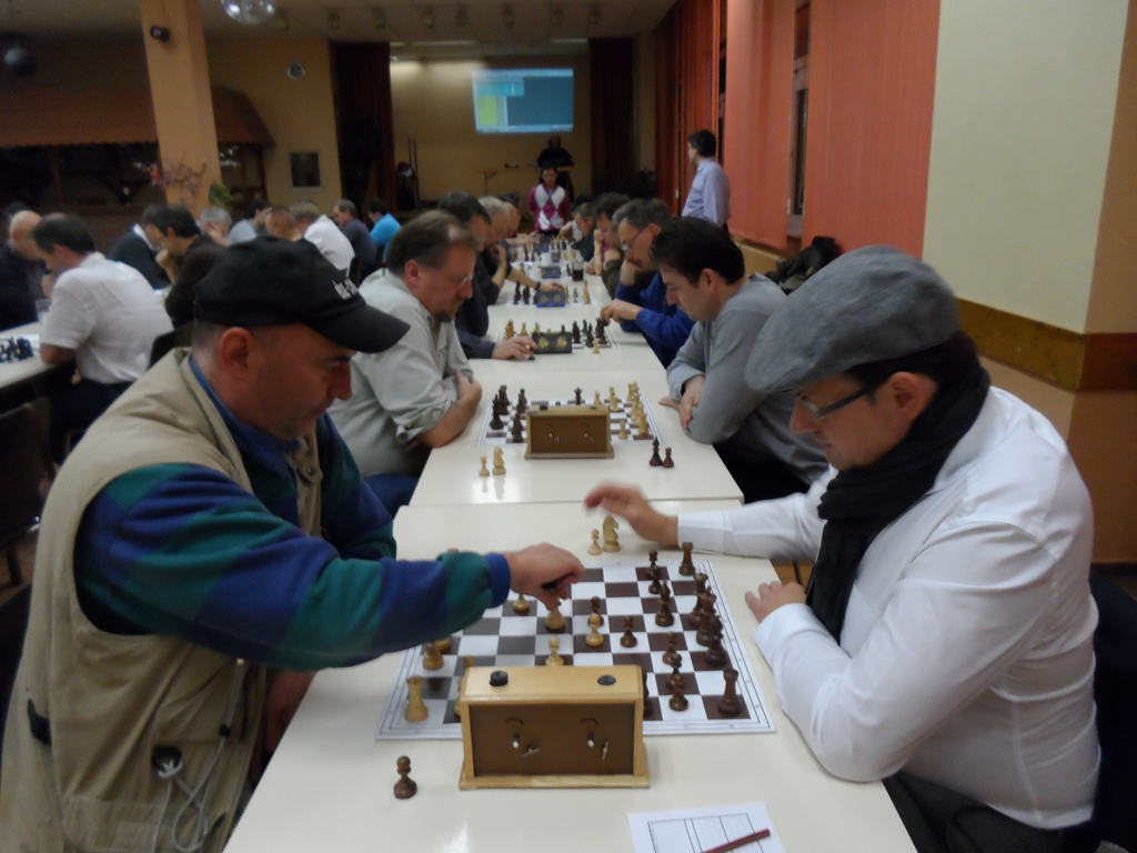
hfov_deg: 69.4
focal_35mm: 25
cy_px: 426
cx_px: 568
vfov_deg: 54.9
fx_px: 821
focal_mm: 4.5
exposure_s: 1/30
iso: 320
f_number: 2.5
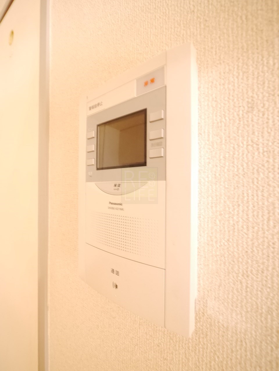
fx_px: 150
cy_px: 186
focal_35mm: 14
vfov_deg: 102.1
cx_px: 140
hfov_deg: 85.7
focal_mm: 7
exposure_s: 1/5
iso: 3200
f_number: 4
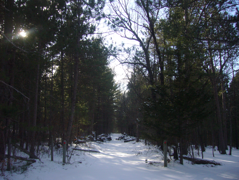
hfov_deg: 52.6
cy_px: 90
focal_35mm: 35
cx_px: 120
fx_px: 242
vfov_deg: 40.7
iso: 100
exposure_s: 1/500
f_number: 2.8
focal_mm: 5.8
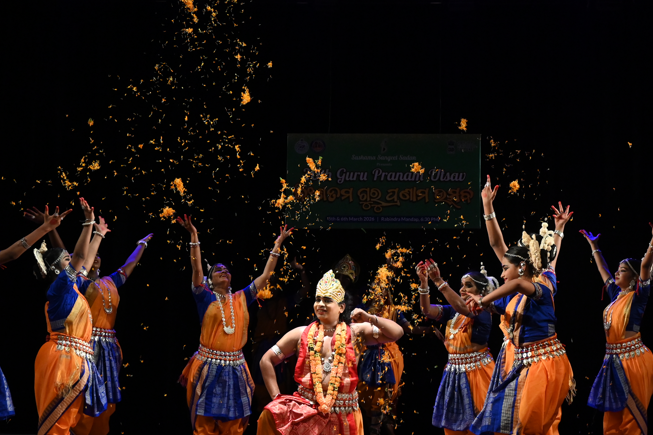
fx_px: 1396
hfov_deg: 26.3
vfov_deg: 17.7
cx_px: 398
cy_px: 186
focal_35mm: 77
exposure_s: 1/400
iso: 3200
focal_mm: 46
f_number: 6.3
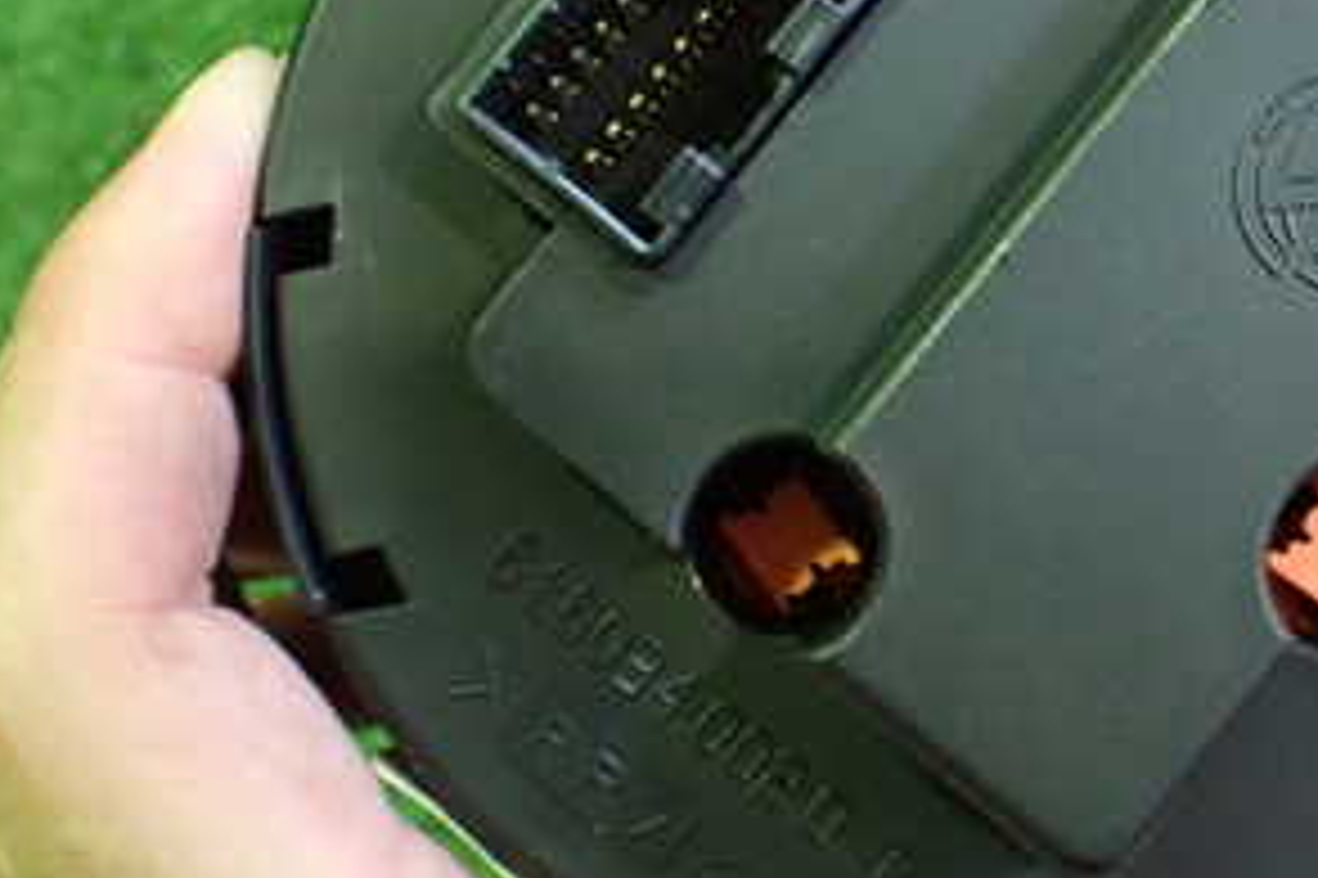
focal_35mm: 64
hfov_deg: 31.1
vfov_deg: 21.1
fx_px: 2342
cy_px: 279
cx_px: 936
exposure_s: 1/50
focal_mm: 5.4
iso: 800
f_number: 2.3
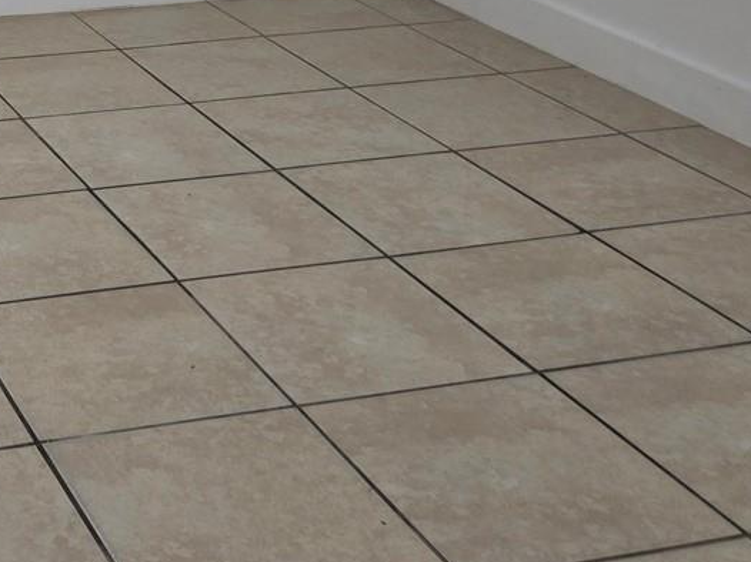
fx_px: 1518
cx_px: -113
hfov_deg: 25.4
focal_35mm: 70
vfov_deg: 19.7
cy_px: -124
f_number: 1.8
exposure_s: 1/120
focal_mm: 5.4
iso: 40
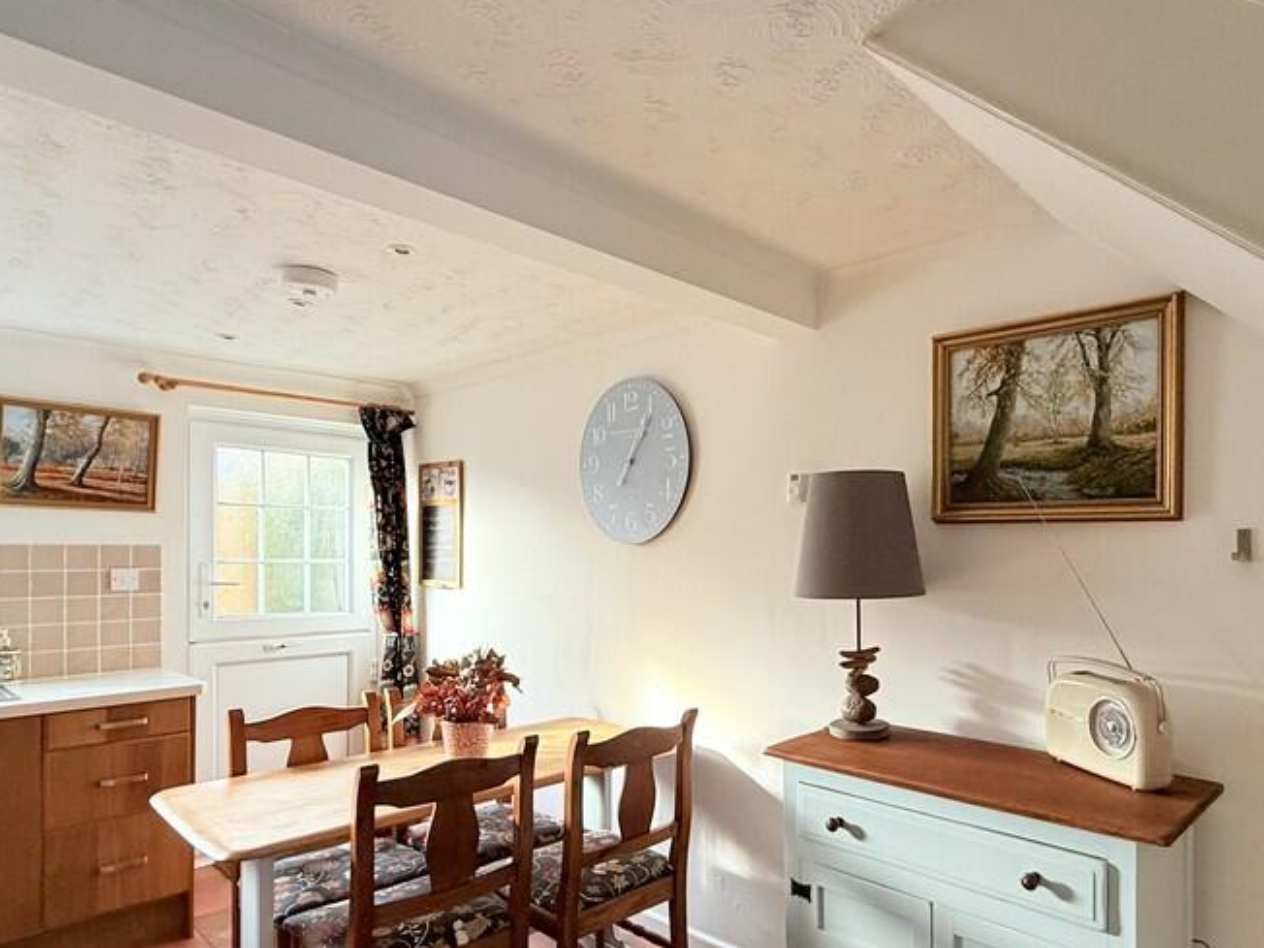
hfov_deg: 75.4
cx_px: 768
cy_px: 549
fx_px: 803
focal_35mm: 22
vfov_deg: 60.8
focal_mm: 2.22
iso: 160
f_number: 2.2
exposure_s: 1/99
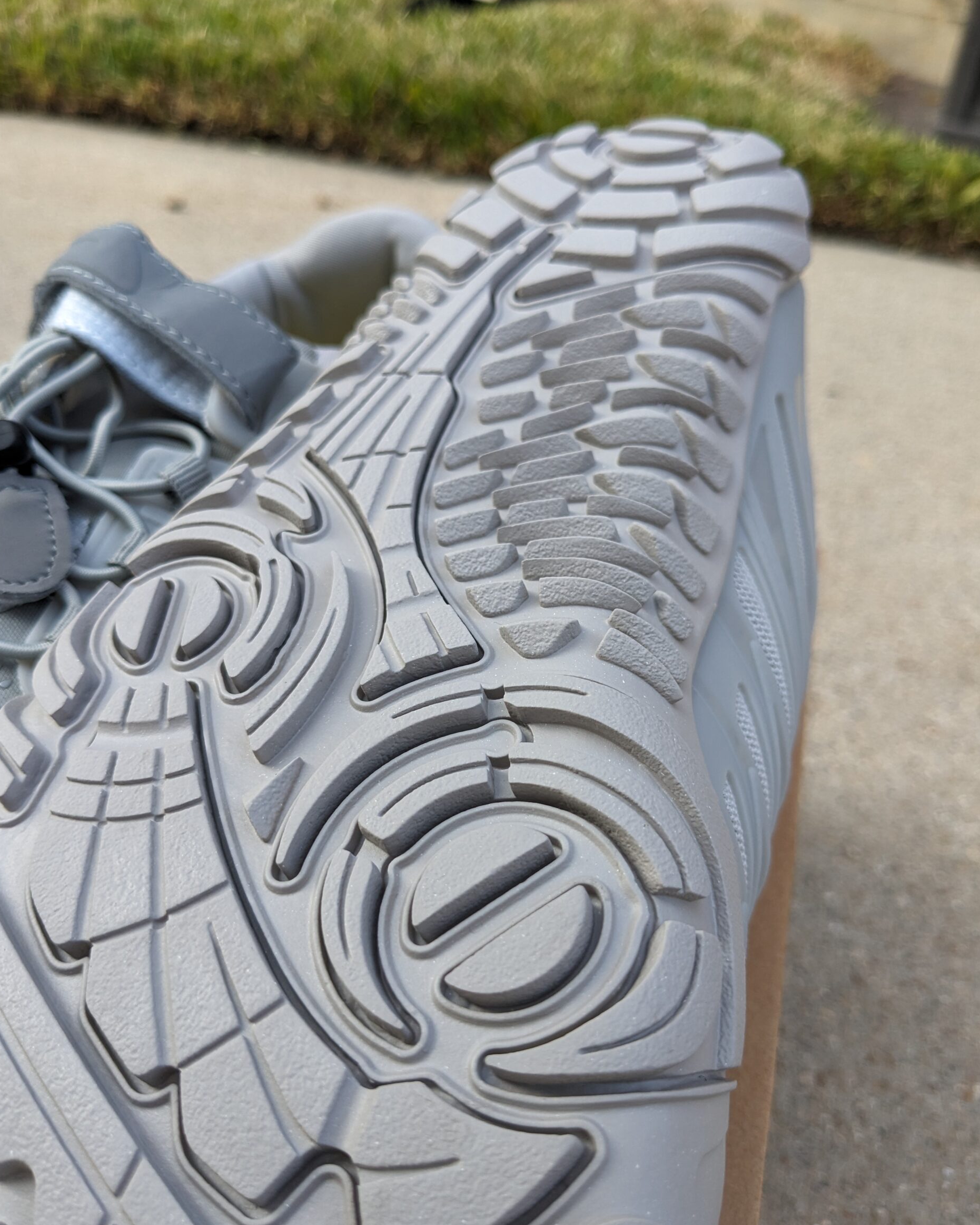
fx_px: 1051
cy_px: 646
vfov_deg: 60.4
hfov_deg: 50.0
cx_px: 485
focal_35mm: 29
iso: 56
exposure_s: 1/477
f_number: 1.73
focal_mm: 4.38
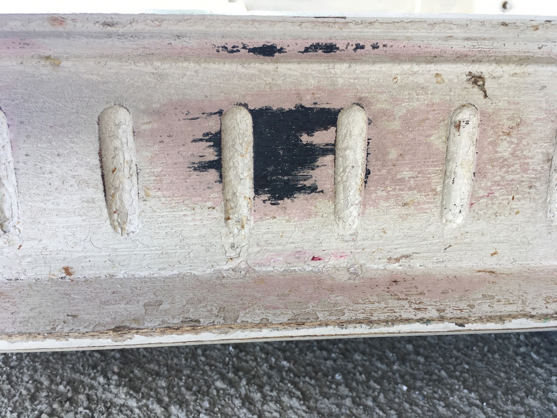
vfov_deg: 48.2
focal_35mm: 29
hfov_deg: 61.7
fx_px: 467
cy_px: 209
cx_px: 278
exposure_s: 1/100
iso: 25
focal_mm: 4.15
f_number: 2.2
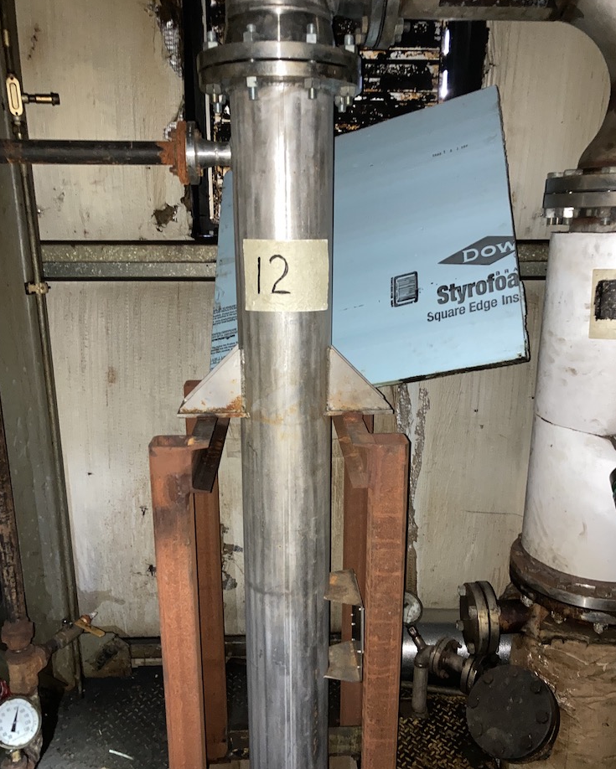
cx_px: 315
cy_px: 410
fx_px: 683
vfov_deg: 58.7
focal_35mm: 30
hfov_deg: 48.5
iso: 250
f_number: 1.8
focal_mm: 3.99
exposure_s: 1/4
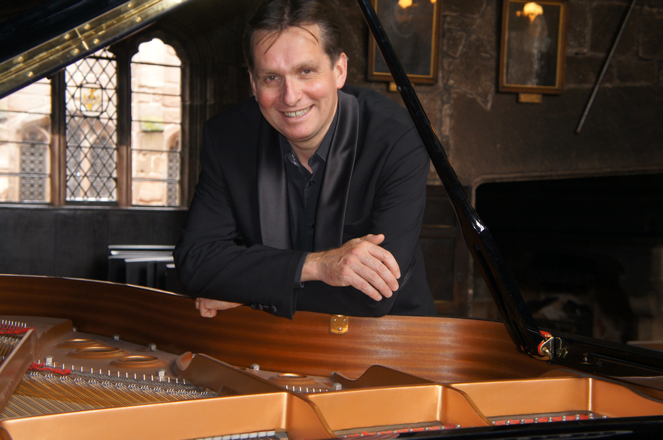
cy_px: 220
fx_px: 966
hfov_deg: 37.9
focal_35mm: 52
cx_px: 332
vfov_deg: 25.7
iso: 800
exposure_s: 1/60
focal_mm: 35
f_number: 4.5
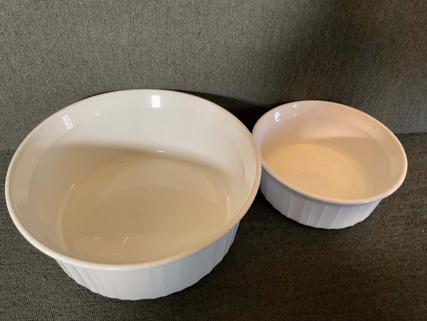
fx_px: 358
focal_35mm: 29
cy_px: 160
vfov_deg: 48.2
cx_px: 214
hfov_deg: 61.7
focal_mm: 3
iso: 100
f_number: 1.8
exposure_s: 1/50
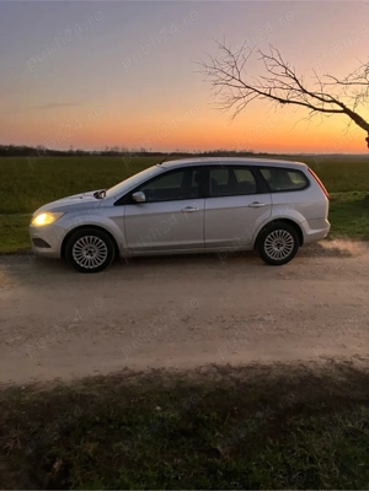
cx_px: 184
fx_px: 398
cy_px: 246
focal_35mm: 28
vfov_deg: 63.4
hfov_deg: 49.7
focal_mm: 3.99
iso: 320
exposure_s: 1/49
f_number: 1.8
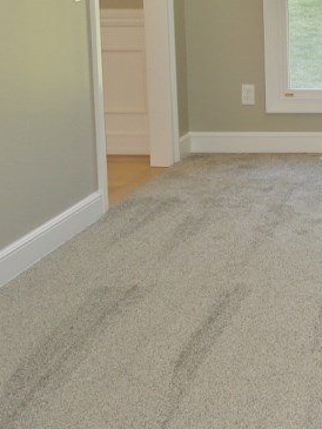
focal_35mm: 81
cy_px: 50
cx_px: 522
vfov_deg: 23.5
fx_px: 1004
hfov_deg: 16.2
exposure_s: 1/80
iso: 200
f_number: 3.5
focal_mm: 20
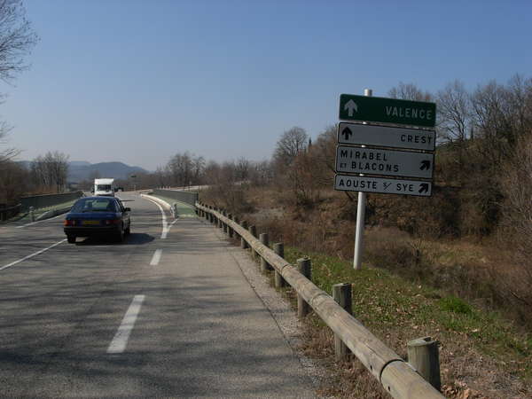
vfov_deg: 37.7
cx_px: 266
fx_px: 584
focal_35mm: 38
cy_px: 200
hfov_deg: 49.0
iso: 79
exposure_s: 1/813
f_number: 4.9
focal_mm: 6.3
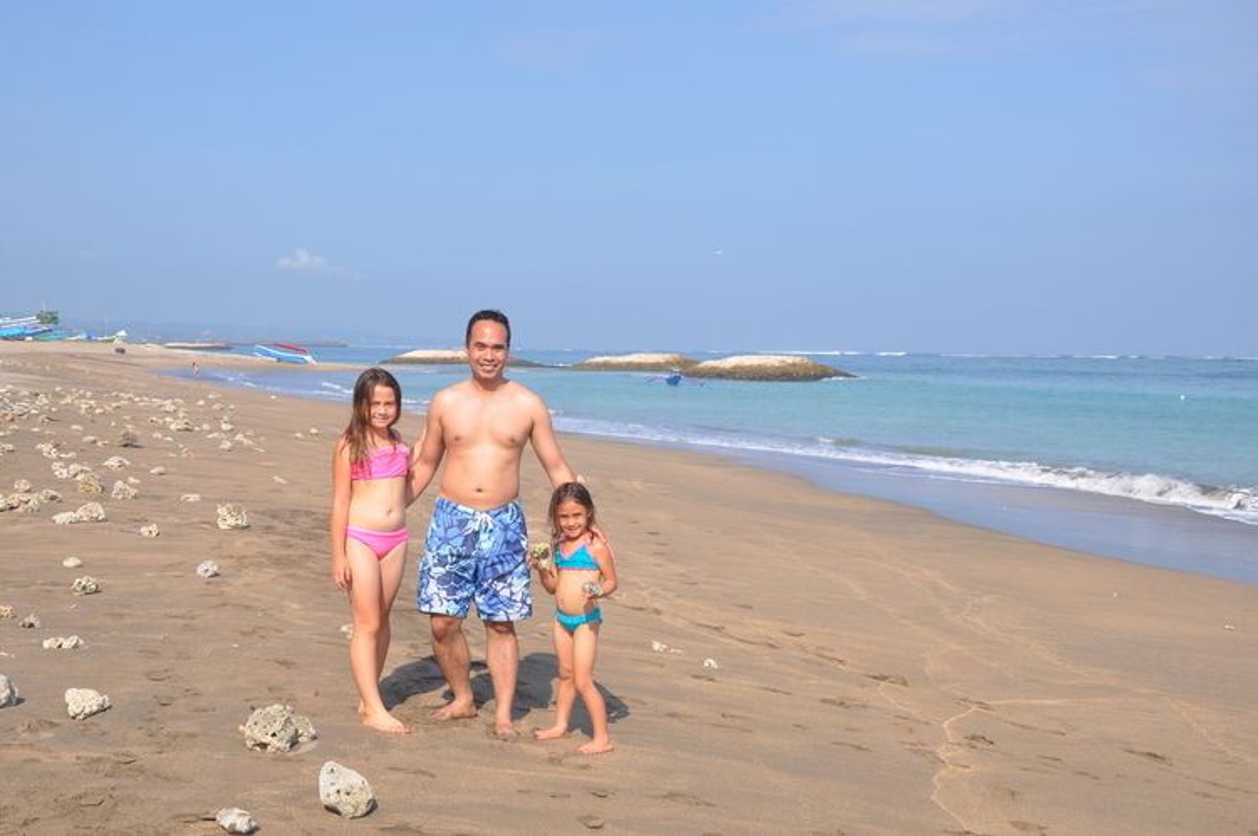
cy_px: 418
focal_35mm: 51
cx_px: 629
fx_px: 1780
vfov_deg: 26.4
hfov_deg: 38.9
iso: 200
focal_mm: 34
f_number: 9
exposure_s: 1/320
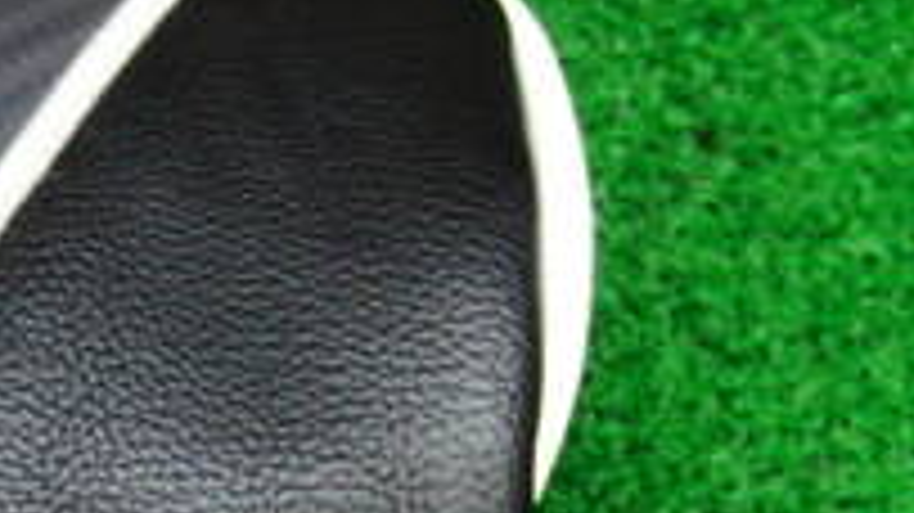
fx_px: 3077
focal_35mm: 127
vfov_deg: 9.4
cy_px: 598
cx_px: -9
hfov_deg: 16.5
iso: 400
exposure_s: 1/25
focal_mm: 6.42
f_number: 3.6
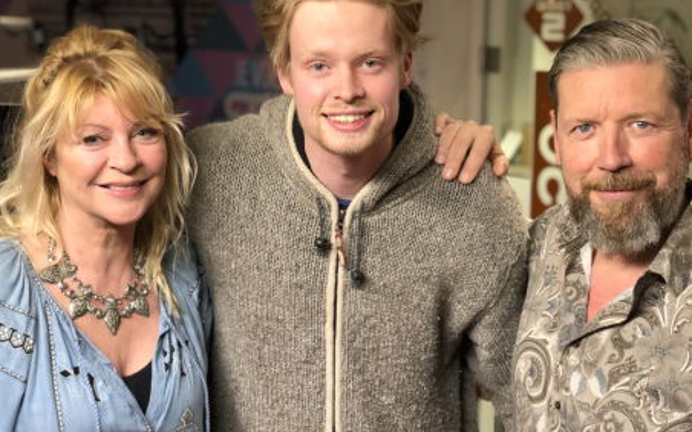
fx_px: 1056
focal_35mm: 56
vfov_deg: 23.1
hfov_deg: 36.3
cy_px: 185
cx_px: 348
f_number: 2.4
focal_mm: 6
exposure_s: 1/33
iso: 100
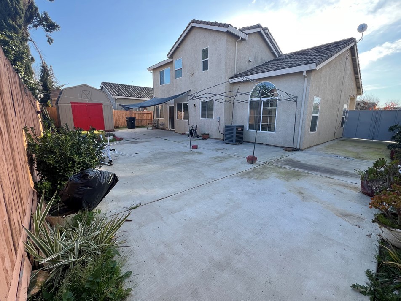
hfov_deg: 102.0
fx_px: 162
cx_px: 209
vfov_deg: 85.7
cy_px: 148
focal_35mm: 14
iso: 32
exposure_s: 1/288
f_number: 1.8
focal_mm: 1.57
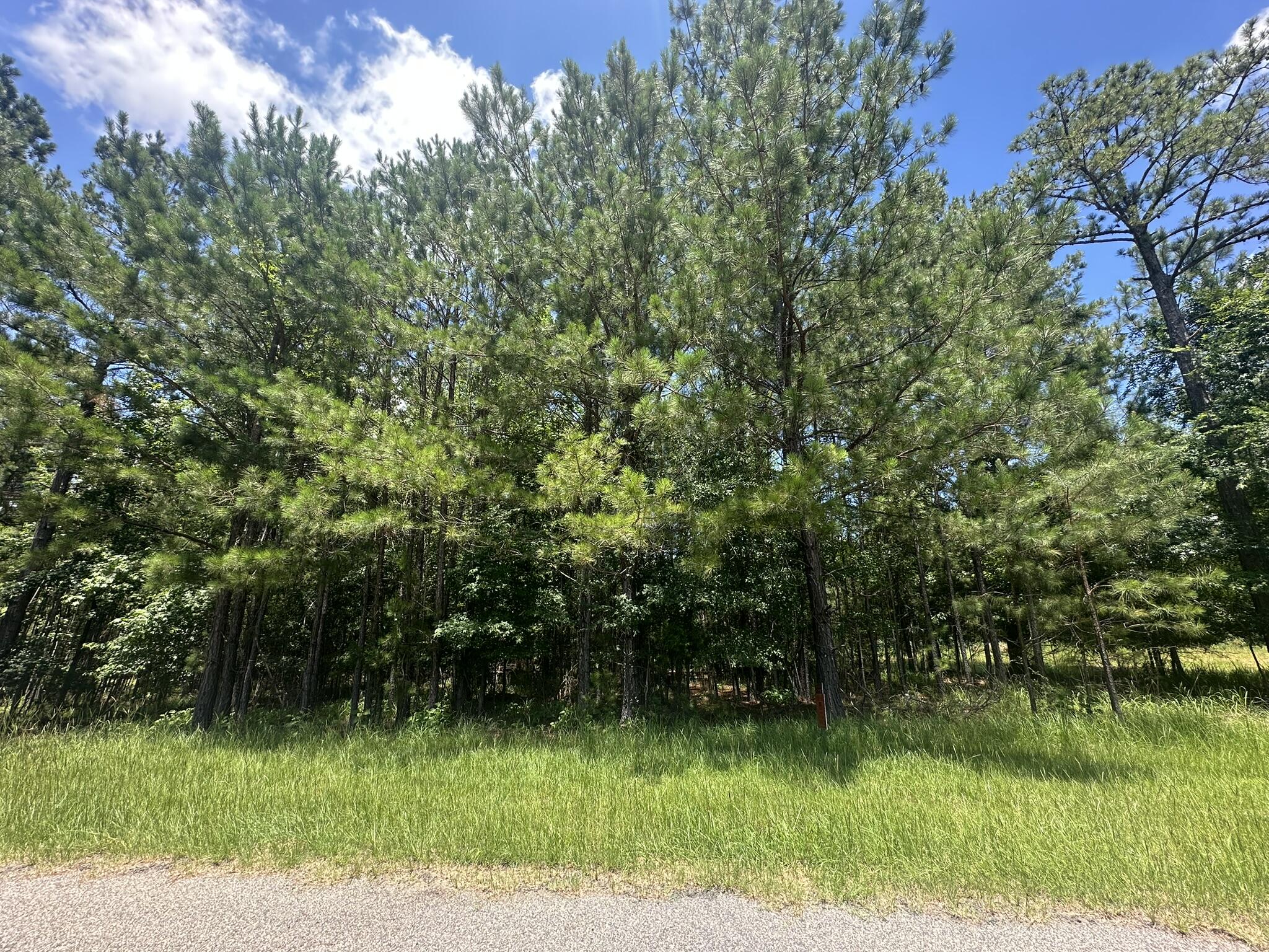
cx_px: 634
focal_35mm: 14
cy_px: 476
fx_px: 513
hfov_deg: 102.1
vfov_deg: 85.7
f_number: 2.2
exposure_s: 1/340
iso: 40
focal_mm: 2.22
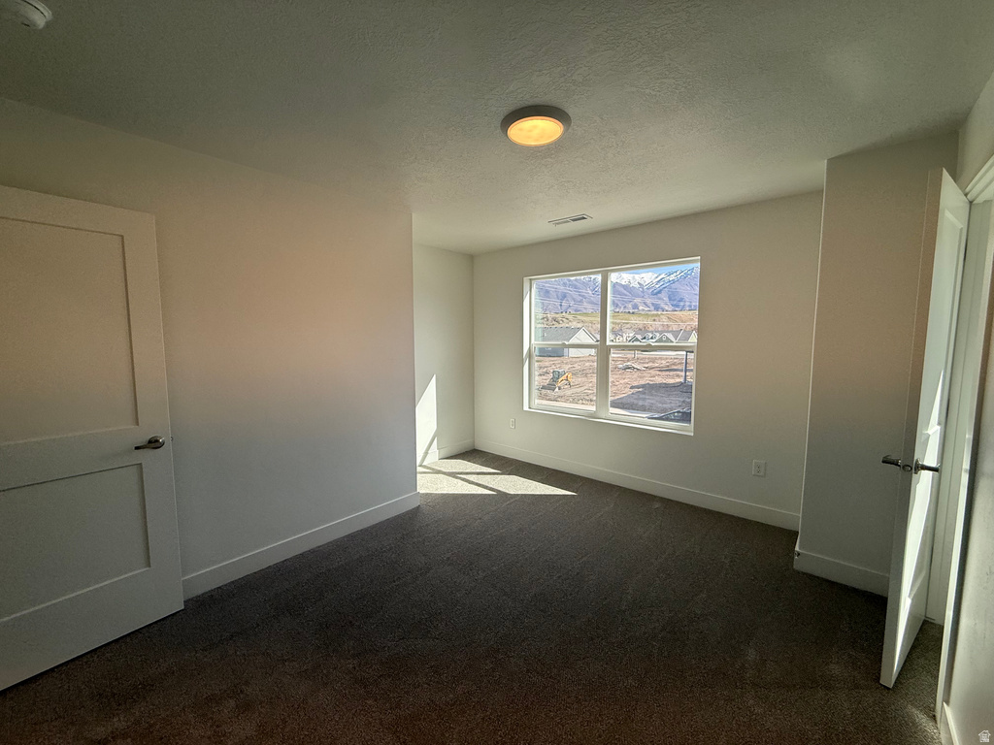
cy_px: 372
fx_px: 402
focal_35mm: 14
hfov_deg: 102.1
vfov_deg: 85.7
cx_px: 497
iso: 64
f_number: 2.2
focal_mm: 2.22
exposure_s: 1/638
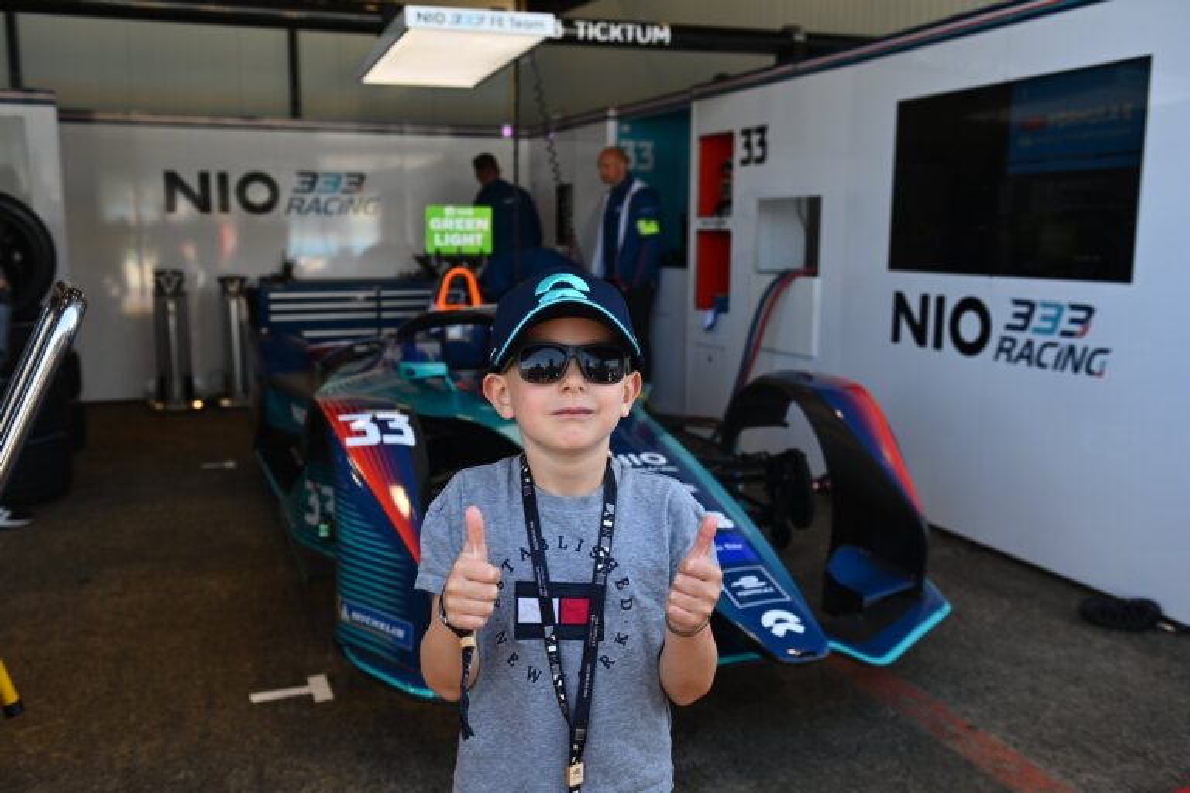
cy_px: 396
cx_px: 595
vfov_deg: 41.1
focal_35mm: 32
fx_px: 1058
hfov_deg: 58.7
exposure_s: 1/320
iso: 320
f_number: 4
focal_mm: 32
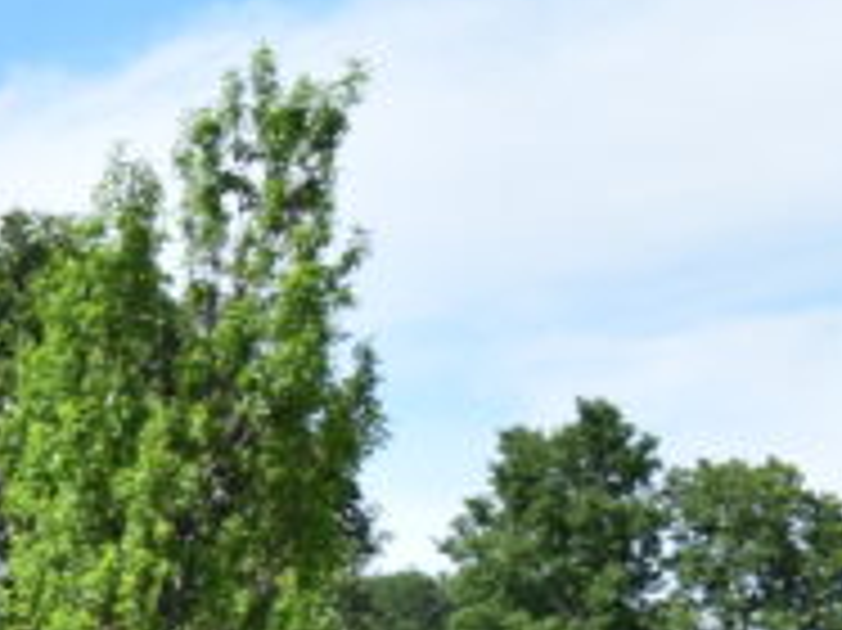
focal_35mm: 158
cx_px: -1121
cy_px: 1213
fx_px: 3841
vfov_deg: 8.9
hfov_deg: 10.8
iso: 200
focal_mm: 20
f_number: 9
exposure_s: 1/320
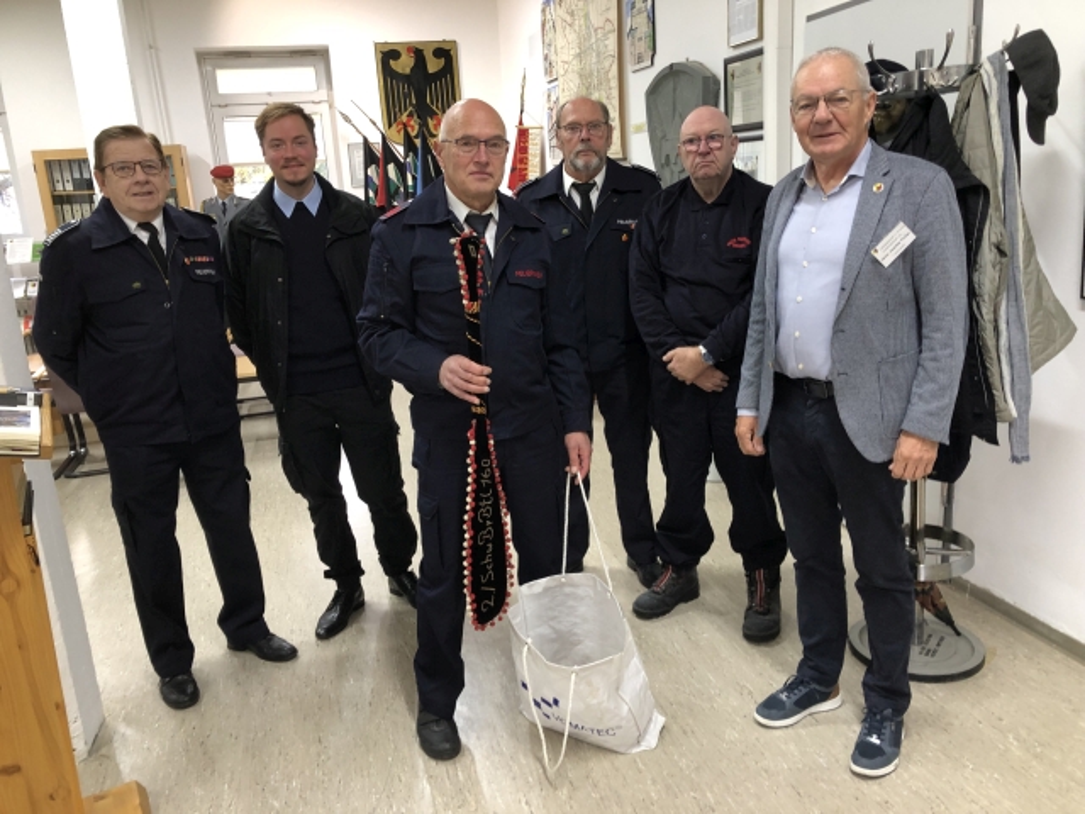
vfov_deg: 49.7
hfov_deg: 63.4
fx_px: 878
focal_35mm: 28
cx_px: 542
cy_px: 407
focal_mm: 4
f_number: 1.8
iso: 40
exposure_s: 1/25
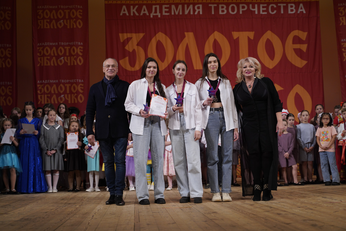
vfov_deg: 26.0
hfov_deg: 38.2
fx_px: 500
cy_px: 116
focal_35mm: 52
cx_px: 173
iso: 1000
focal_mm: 52
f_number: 2.8
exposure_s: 1/400
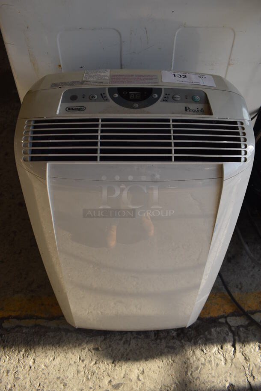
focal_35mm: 27
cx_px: 130
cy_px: 196
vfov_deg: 67.3
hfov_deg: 48.0
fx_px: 293
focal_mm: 18
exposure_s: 1/200
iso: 200
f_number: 6.3
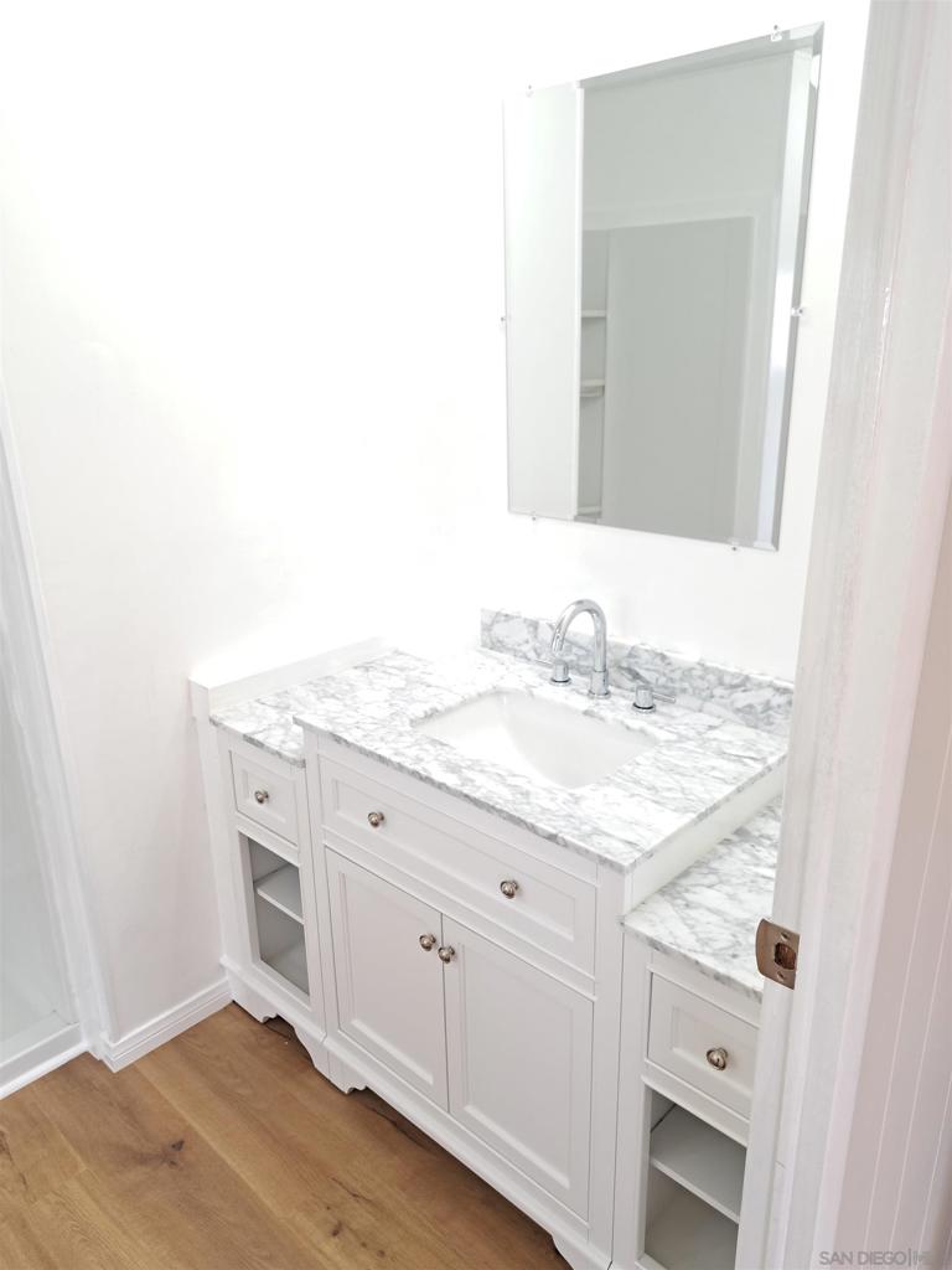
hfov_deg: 56.8
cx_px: 476
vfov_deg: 71.6
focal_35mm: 24
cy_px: 635
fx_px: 880
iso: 80
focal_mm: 5.23
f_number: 1.8
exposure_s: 1/60
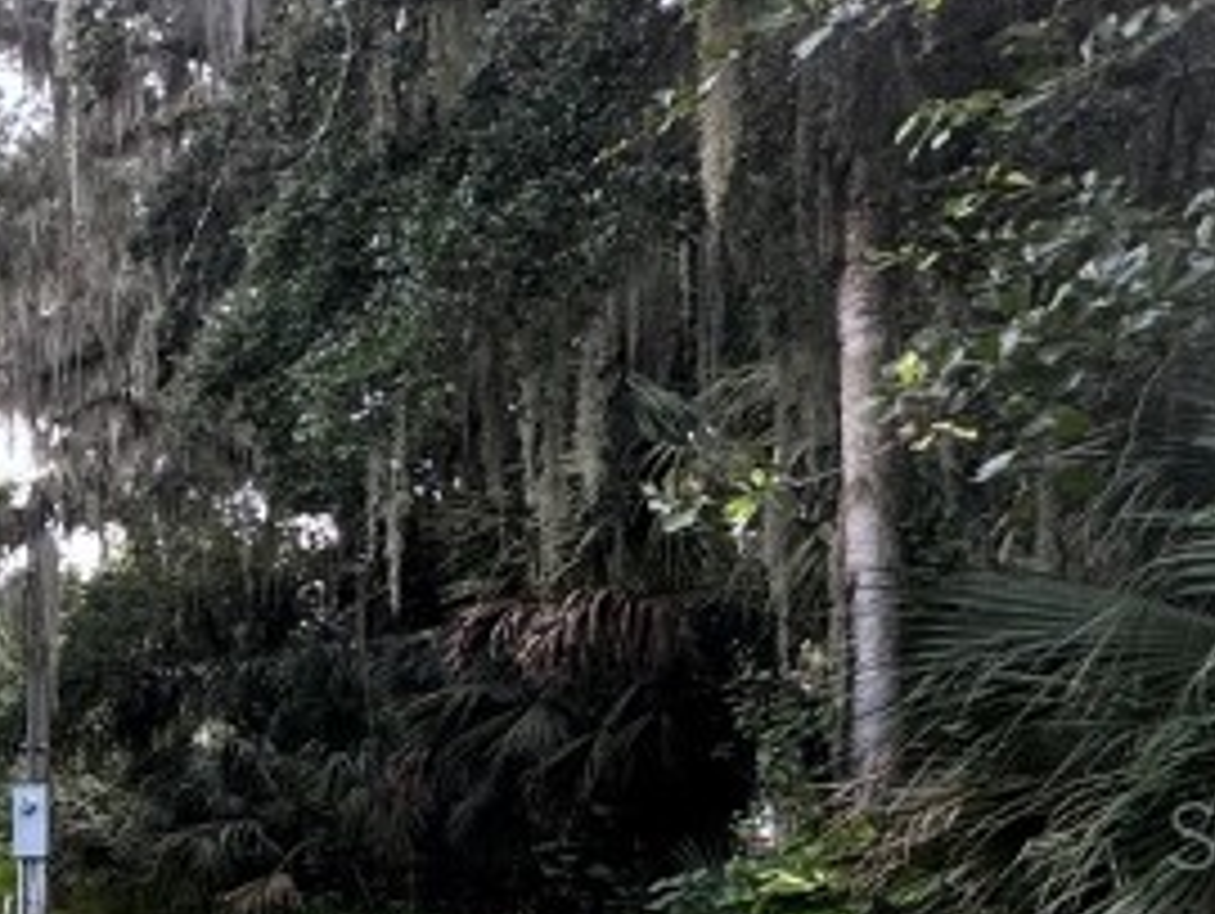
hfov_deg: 25.1
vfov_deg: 26.6
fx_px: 1862
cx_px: -711
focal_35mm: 53
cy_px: 833
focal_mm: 2.22
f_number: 2.2
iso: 80
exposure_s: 1/99
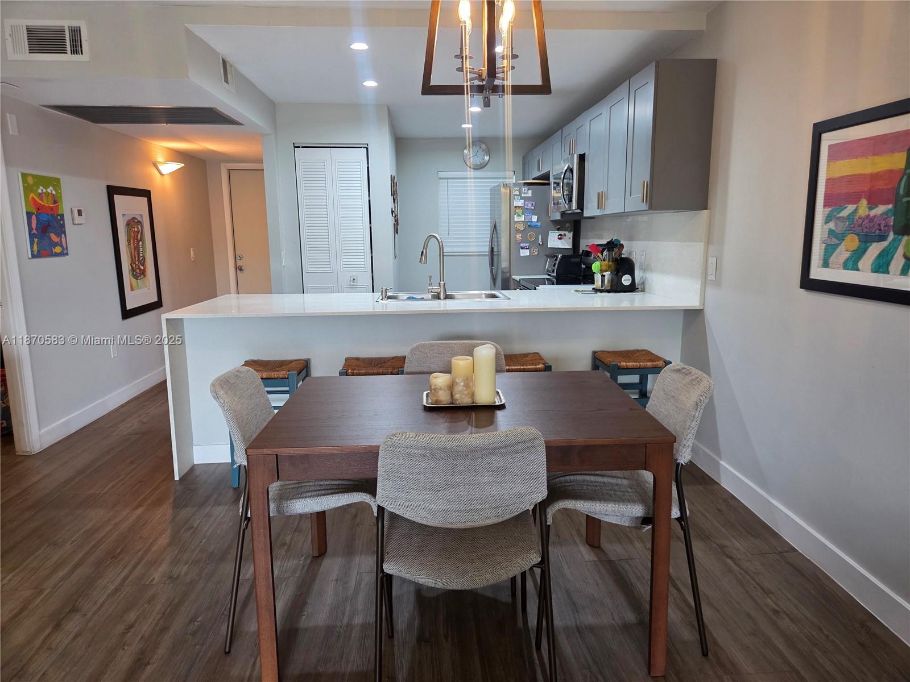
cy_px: 341
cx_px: 455
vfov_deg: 58.9
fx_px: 605
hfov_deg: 73.9
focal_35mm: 23
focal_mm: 5.4
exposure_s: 1/120
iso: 400
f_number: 1.8
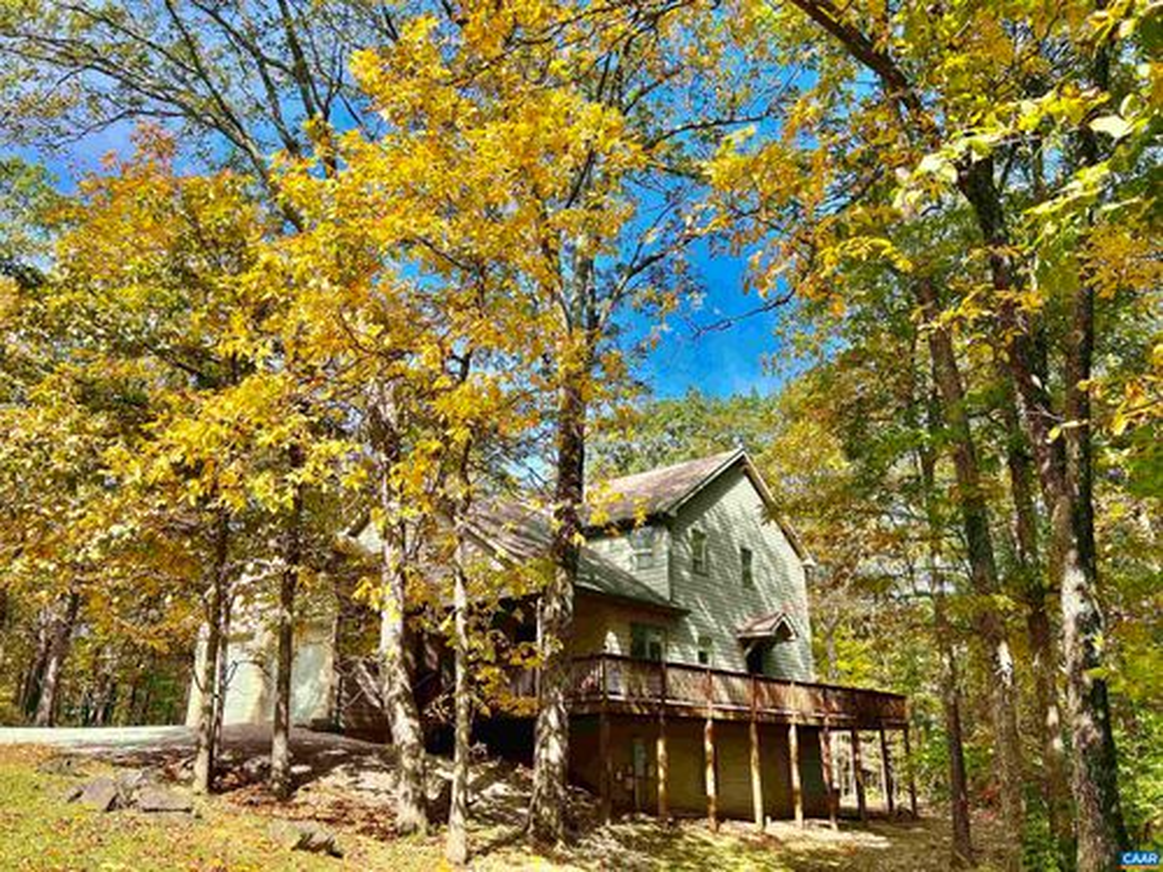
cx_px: 582
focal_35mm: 26
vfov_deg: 53.1
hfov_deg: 67.3
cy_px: 436
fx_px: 874
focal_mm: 5.7
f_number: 1.5
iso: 50
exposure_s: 1/1280
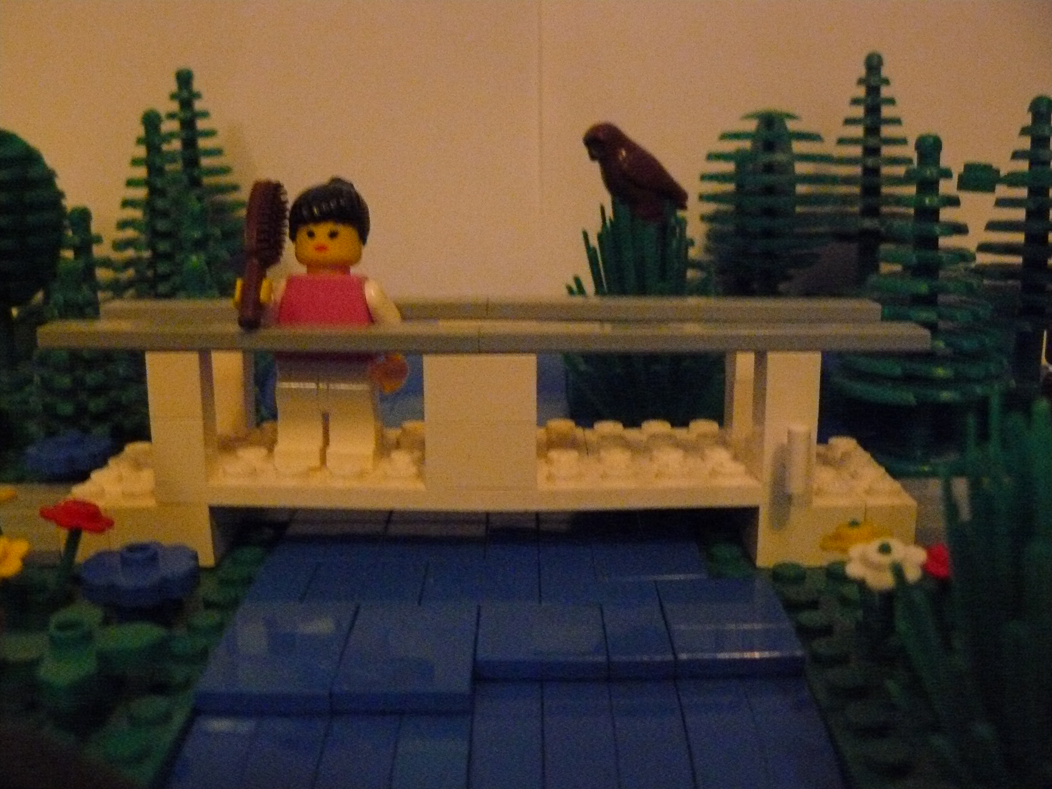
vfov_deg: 39.7
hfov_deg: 51.4
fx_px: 1094
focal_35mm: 36
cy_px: 394
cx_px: 526
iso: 800
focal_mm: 6
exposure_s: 1/8
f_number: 2.8
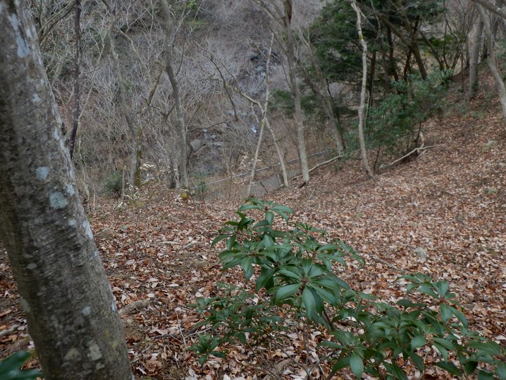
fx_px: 614
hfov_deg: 44.8
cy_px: 190
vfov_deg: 34.3
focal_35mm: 42
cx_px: 253
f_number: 4
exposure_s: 1/50
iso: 80
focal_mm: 7.4
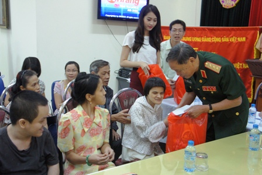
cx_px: 131
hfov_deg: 49.5
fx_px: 284
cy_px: 88
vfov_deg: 34.3
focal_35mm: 39
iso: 1600
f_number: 4
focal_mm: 26
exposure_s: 1/50
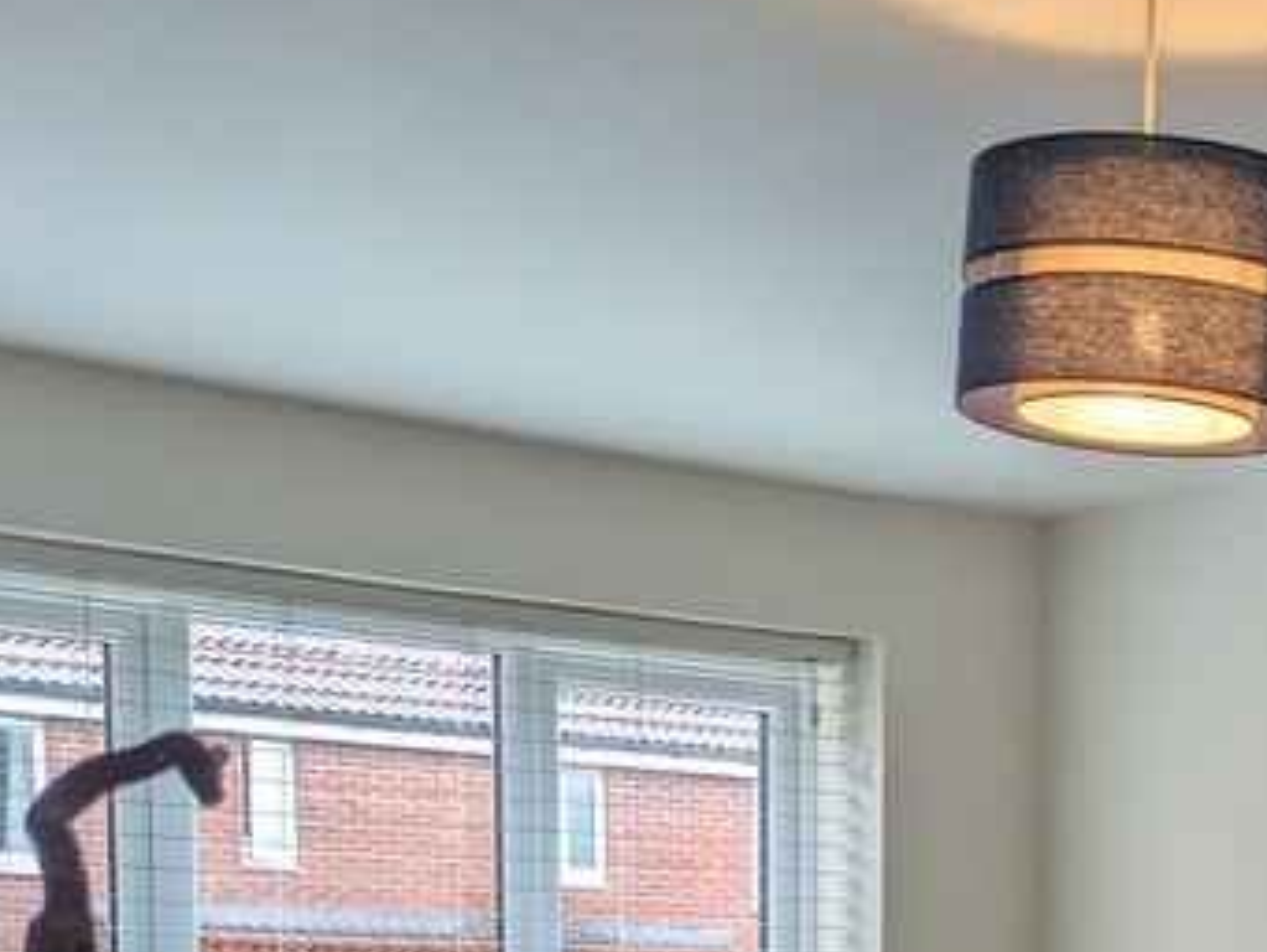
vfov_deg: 18.1
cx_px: 1115
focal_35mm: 75
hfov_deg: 25.3
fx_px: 2746
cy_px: 1311
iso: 62
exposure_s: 1/50
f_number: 1.89
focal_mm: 5.43
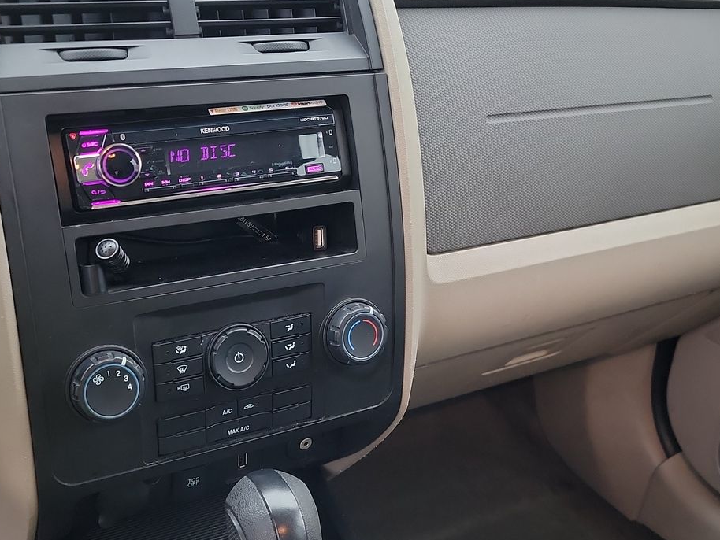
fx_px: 874
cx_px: 328
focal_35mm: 42
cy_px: 262
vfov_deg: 34.4
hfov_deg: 44.7
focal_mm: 6.7
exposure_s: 1/59
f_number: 1.8
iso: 409
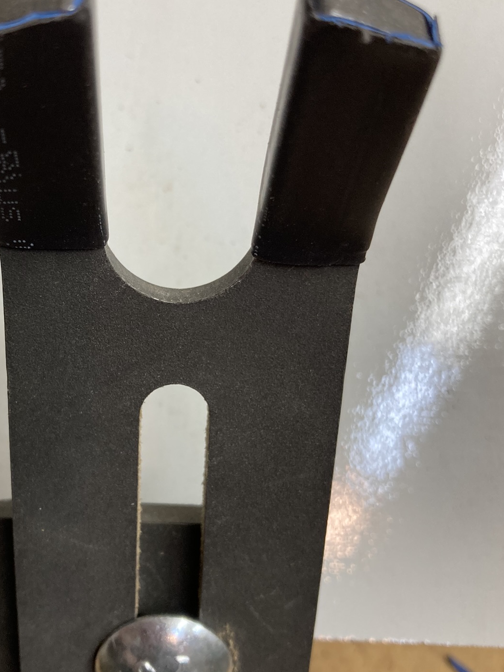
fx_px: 796
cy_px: 318
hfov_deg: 34.7
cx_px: 157
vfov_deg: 45.8
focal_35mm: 41
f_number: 1.8
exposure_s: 1/60
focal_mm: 3.99
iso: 80
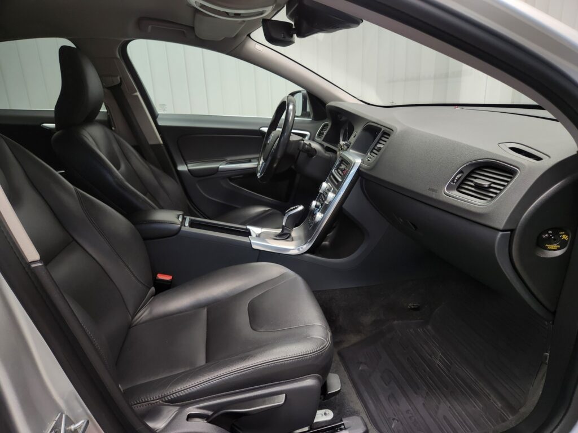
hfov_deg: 73.9
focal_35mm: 23
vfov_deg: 58.9
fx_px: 384
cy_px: 216
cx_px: 289
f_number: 1.8
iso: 200
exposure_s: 1/100
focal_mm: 5.4
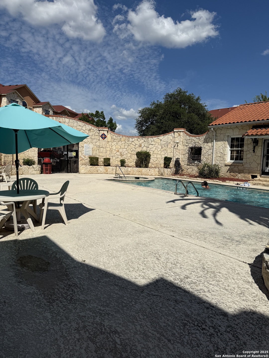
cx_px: 134
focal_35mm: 24
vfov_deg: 71.6
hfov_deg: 56.8
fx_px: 249
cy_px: 179
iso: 80
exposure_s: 1/14286
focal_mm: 6.76
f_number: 1.78
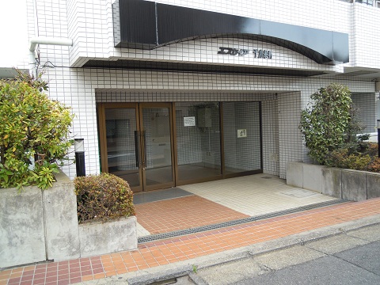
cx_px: 190
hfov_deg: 63.4
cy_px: 142
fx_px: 307
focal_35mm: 28
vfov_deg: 49.7
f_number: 2.7
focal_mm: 5
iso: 100
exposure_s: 1/160
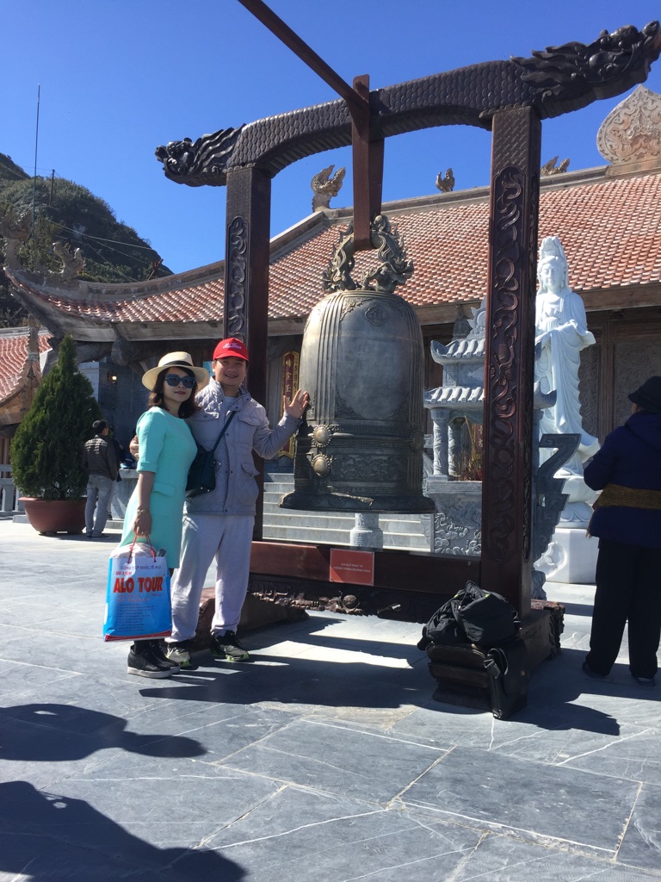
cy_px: 441
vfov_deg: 61.7
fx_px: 738
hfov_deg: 48.2
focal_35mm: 29
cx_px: 330
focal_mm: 4.15
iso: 32
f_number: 2.2
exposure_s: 1/1319
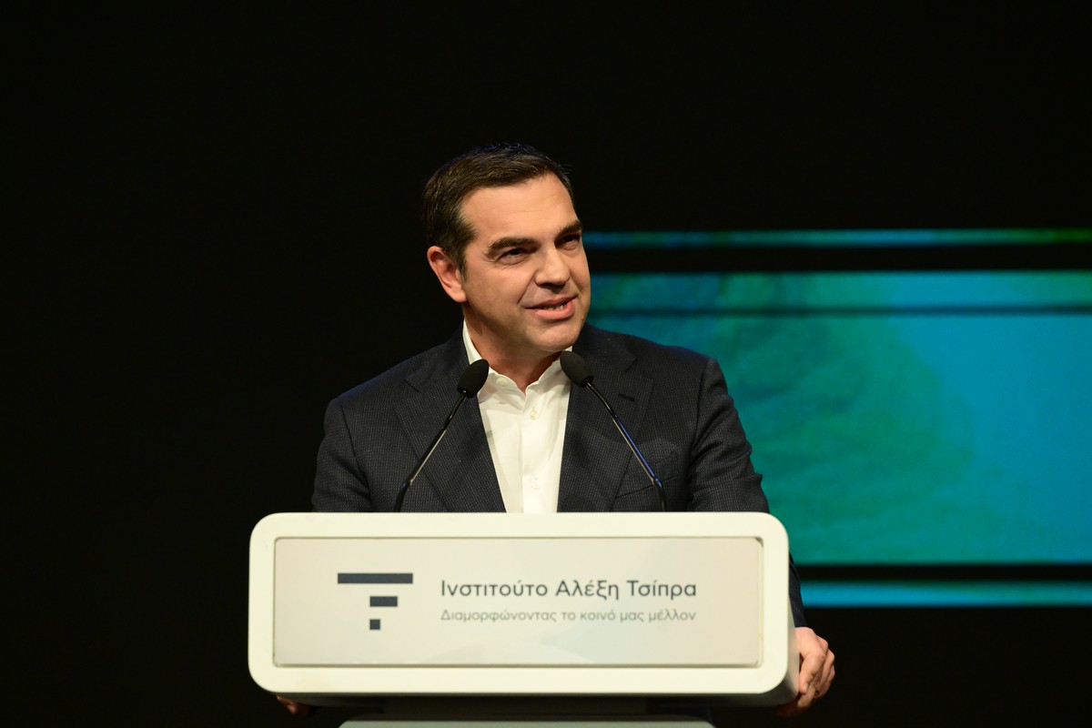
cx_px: 546
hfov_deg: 10.3
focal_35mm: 200
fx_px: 6066
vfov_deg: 6.9
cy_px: 364
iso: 8000
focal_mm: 200
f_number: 5.6
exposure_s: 1/640
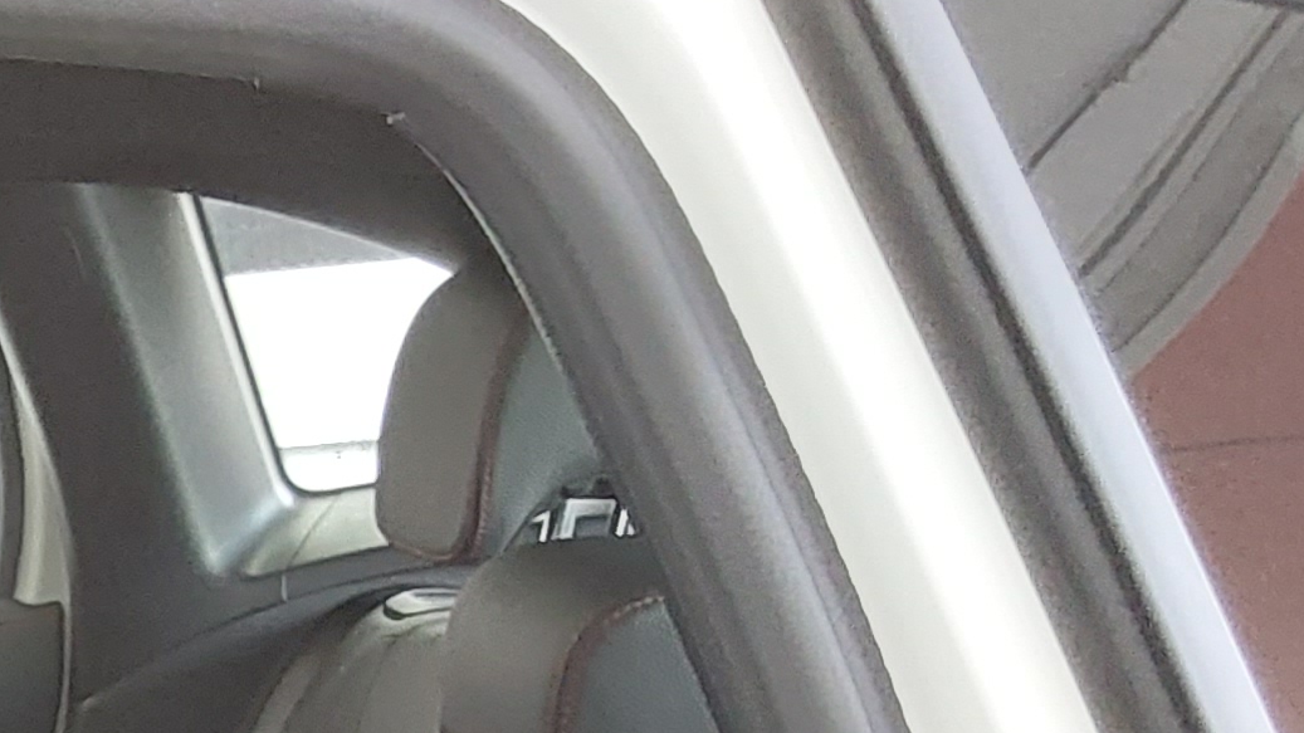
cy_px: 1461
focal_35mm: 96
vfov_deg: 11.4
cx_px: -685
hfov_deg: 19.3
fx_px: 3319
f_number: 1.9
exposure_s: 1/60
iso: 250
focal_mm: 2.91
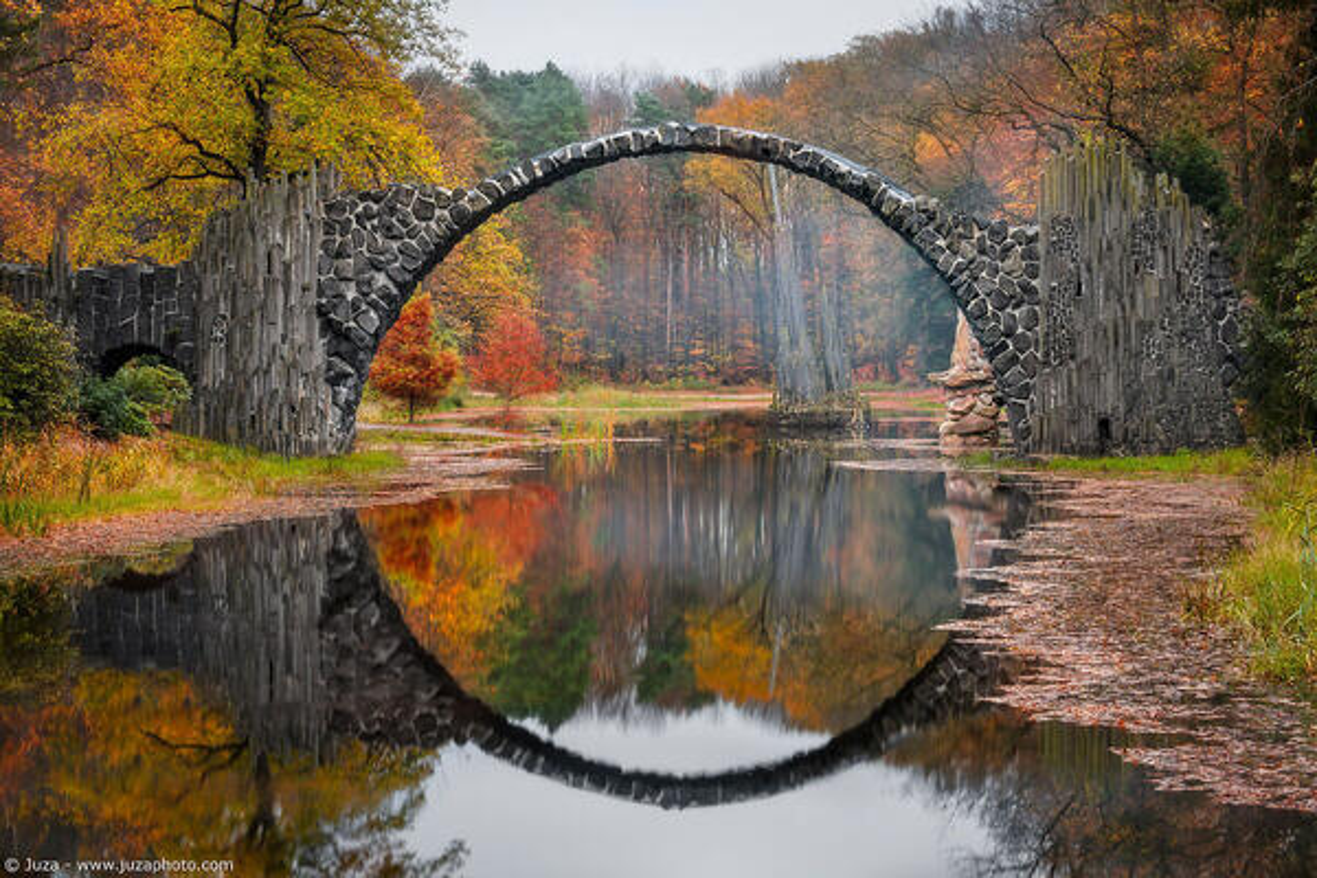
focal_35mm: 87
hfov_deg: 23.4
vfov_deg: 15.7
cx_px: 658
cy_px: 439
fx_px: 3183
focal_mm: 58
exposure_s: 1/1.67
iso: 100
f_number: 11
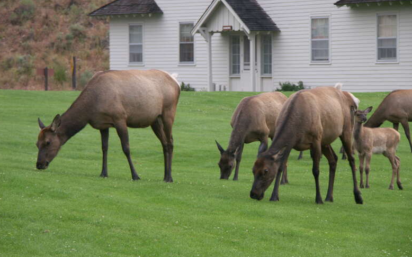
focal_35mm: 218
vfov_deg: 6.0
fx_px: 2447
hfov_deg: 9.6
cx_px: 206
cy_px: 131
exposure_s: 1/60
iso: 100
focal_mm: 50.8
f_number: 3.5
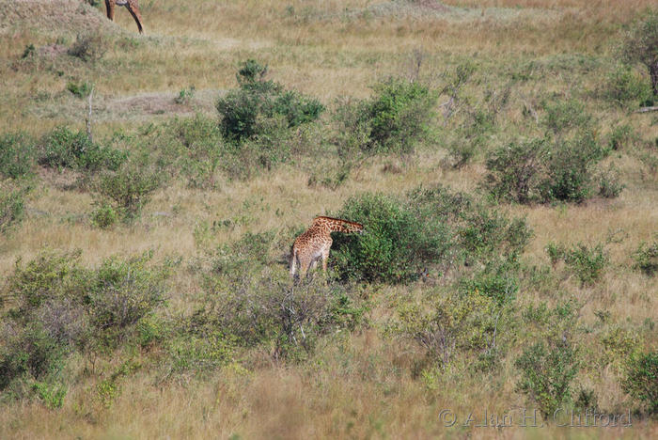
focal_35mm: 600
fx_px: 10975
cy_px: 220
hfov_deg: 3.4
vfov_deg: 2.3
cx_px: 329
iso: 100
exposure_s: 1/320
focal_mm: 400
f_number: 5.6
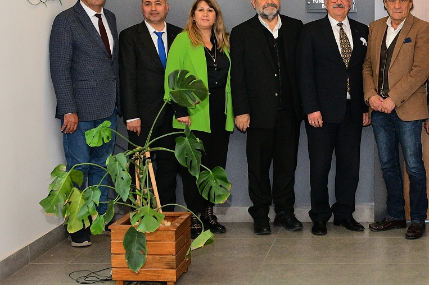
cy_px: 100
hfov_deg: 39.3
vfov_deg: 28.0
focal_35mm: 48
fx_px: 570
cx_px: 354
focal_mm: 19
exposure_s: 1/125
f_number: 6.3
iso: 1250
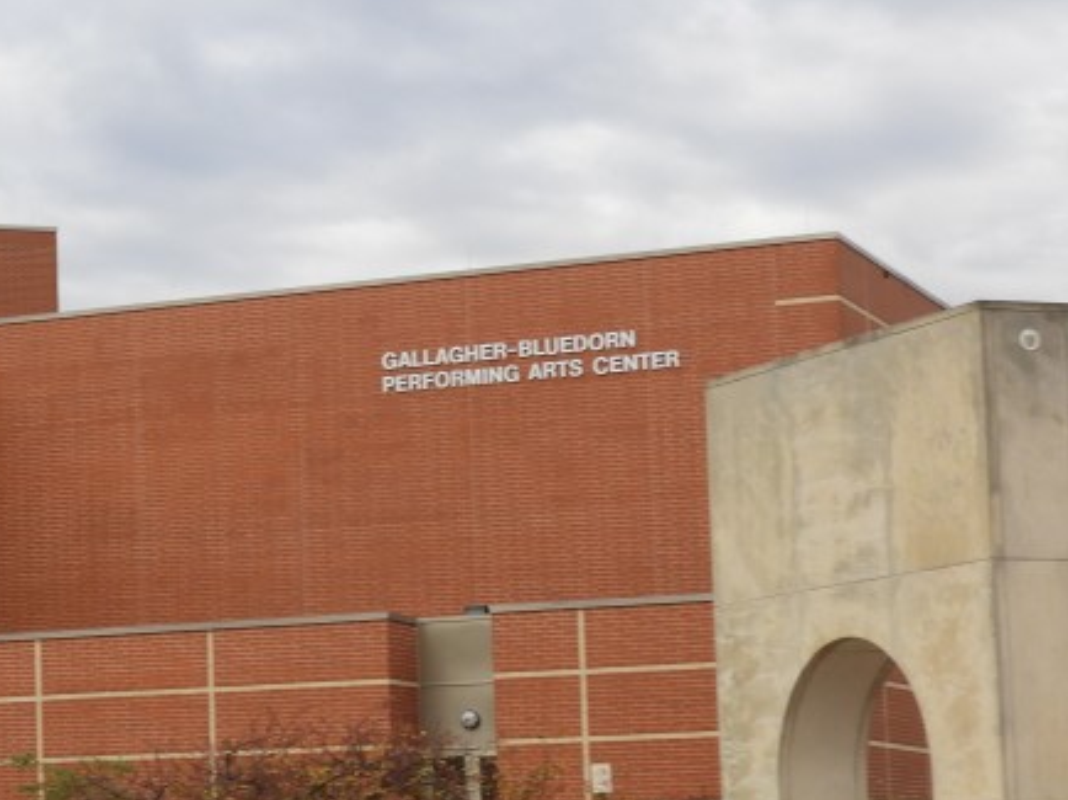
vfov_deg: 12.5
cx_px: -150
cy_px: 539
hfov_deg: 16.1
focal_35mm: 118
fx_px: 3639
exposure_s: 1/200
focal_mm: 9
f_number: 4
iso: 100
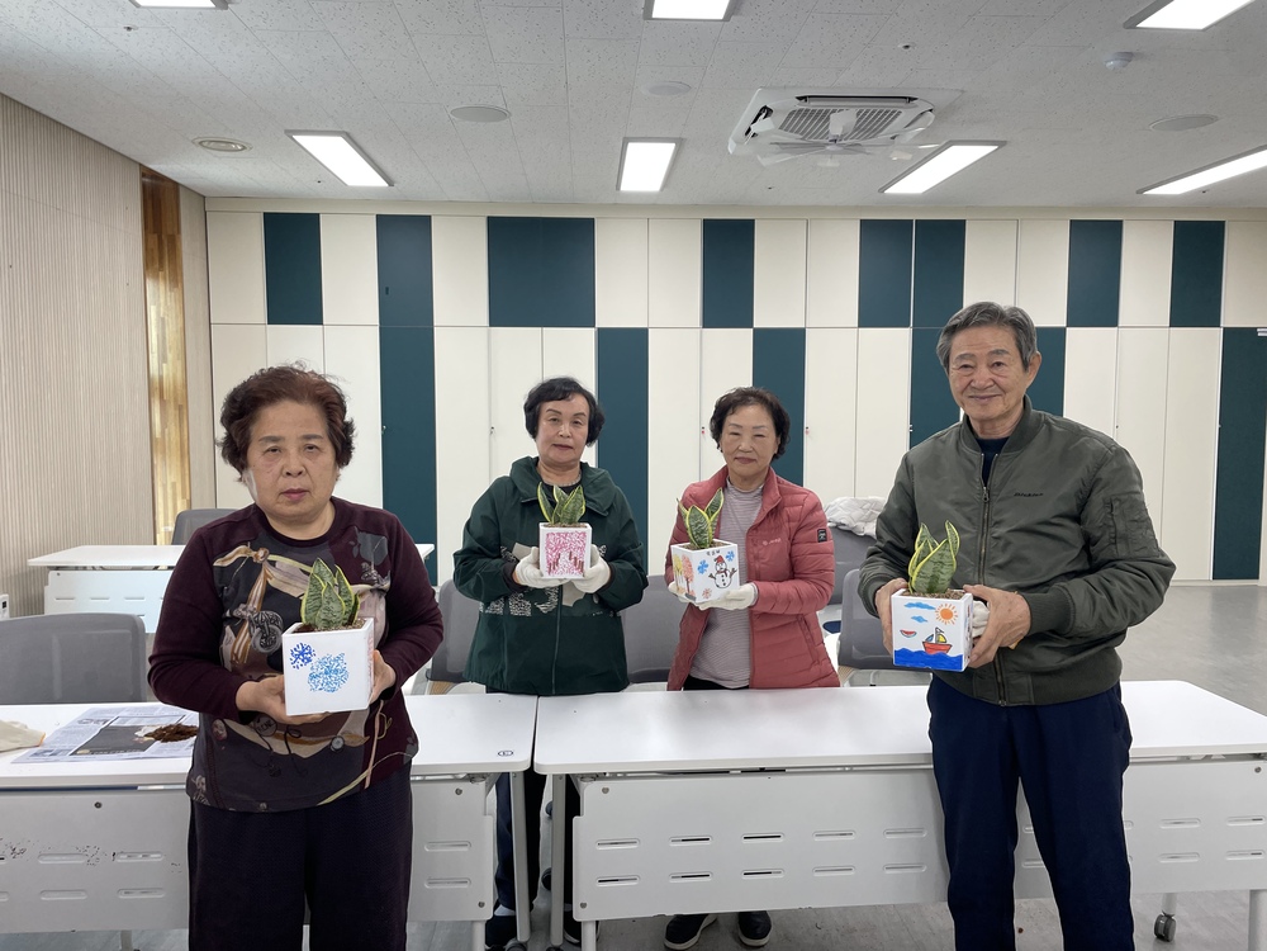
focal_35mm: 26
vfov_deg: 53.1
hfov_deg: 67.3
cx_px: 634
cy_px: 476
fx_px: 952
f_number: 1.6
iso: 64
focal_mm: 4.2
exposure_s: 1/120
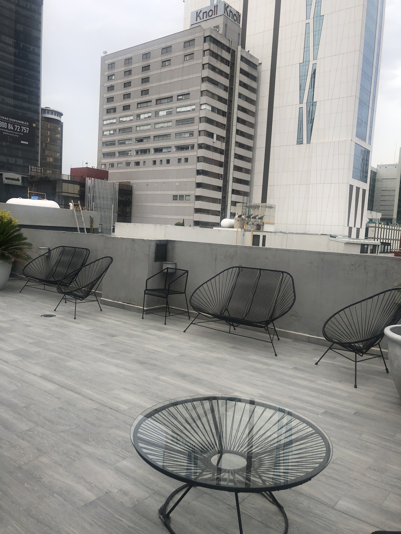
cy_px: 267
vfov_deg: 63.4
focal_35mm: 28
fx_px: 432
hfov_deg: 49.7
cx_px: 200
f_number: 1.8
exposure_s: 1/1675
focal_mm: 3.99
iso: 20
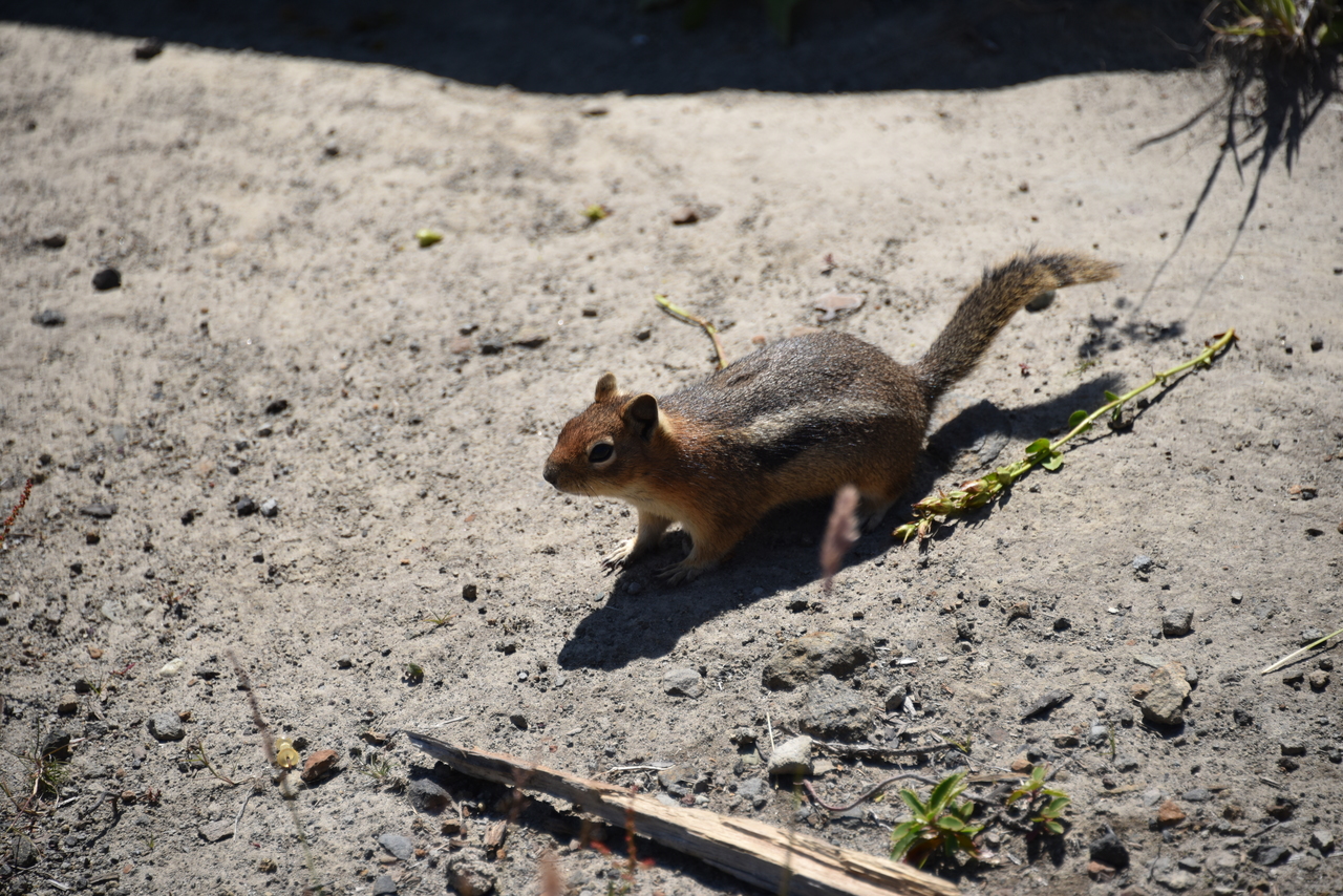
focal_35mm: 300
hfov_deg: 6.9
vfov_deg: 4.6
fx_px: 11193
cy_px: 448
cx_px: 672
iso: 140
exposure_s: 1/640
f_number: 5.6
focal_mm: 300
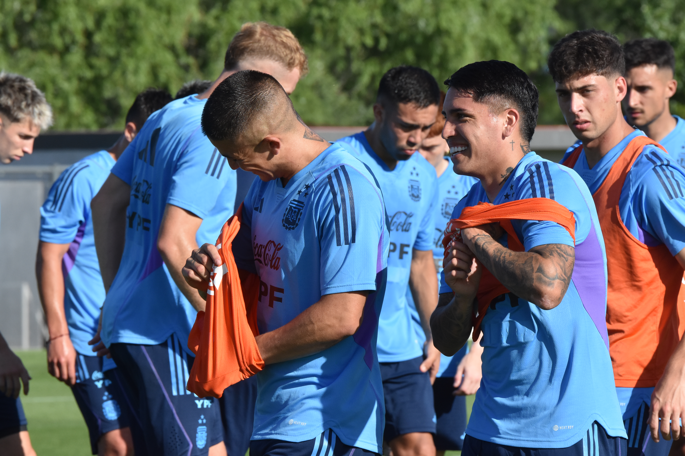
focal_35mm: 300
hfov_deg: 6.9
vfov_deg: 4.6
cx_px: 342
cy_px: 228
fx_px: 5708
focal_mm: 200
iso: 1000
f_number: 10
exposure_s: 1/1600
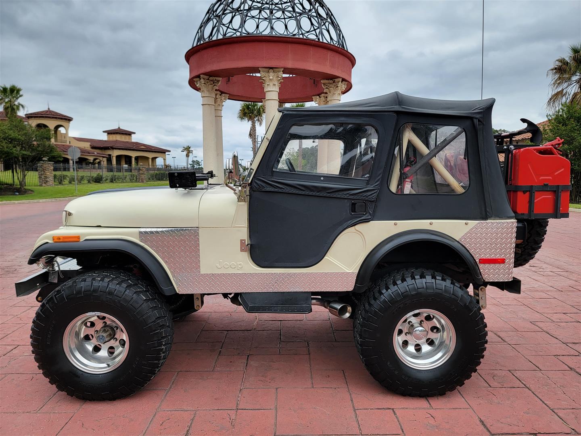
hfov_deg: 71.6
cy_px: 218
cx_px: 290
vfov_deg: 56.8
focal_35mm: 24
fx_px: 403
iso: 16
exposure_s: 1/583
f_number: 1.8
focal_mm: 6.7
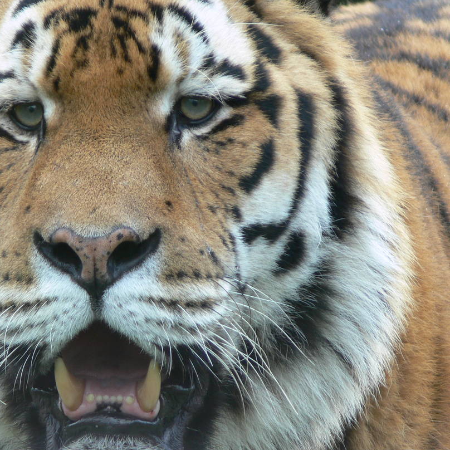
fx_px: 10810
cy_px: 248
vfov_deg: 2.4
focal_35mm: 735
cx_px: 58
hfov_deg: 2.4
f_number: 4
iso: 80
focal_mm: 88.8
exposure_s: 1/60
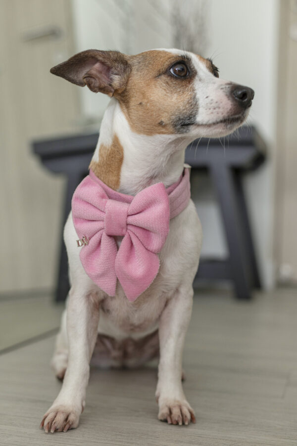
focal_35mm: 50
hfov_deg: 27.0
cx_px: 148
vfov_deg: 39.6
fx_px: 620
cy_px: 223
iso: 320
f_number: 3.5
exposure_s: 1/160
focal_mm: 50
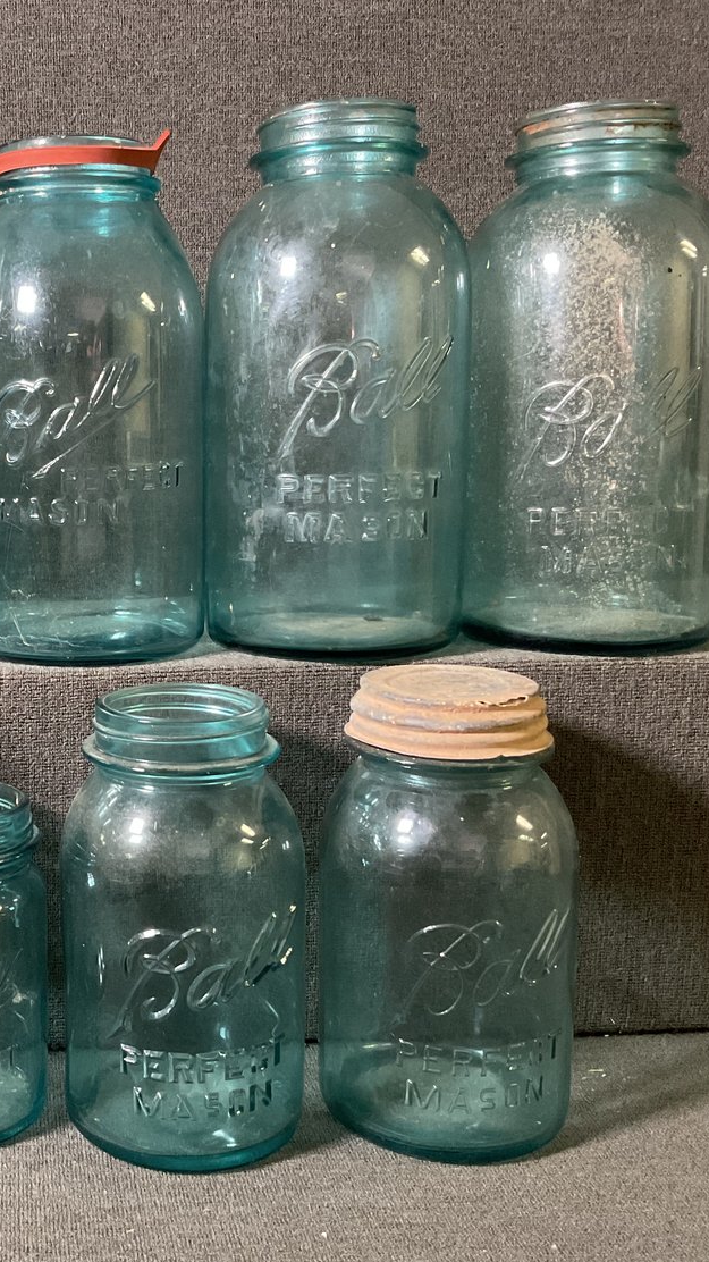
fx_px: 1438
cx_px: 38
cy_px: 634
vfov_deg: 47.4
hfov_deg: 26.5
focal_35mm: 43
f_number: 1.8
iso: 200
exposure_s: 1/40
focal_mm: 3
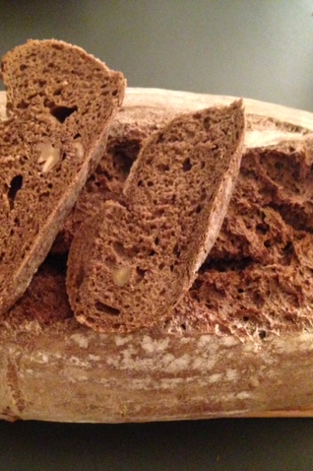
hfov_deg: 29.0
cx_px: 98
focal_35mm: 46
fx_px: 601
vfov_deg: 42.8
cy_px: 236
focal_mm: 4.12
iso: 800
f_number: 2.4
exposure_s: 1/15
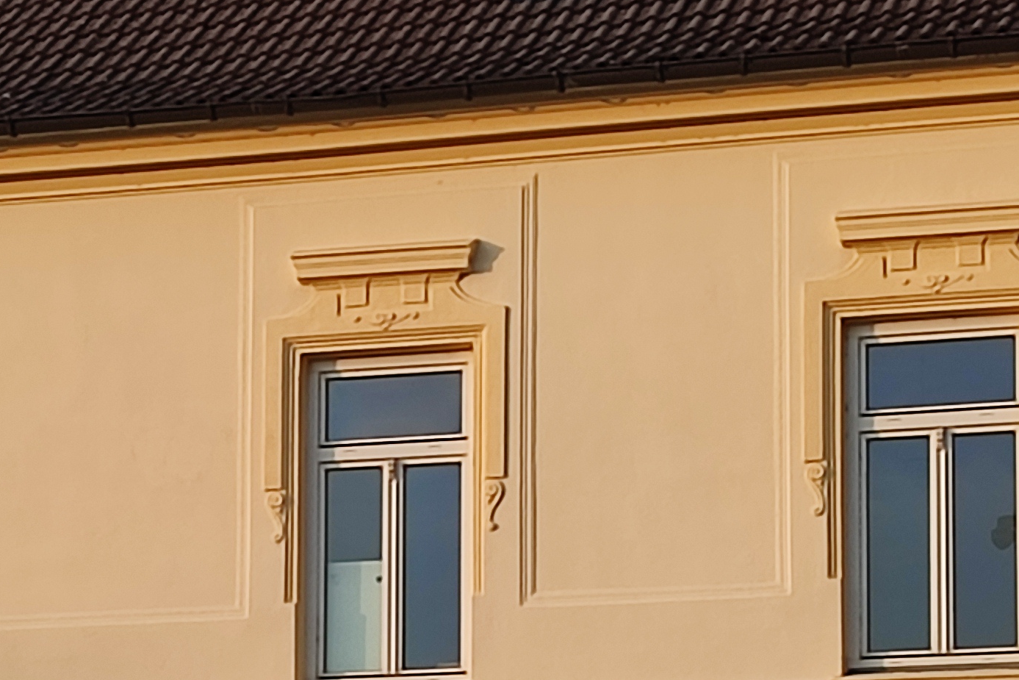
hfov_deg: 26.2
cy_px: 758
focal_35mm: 75
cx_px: 120
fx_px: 2123
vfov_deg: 17.5
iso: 50
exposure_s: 1/107
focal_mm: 6.04
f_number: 1.9
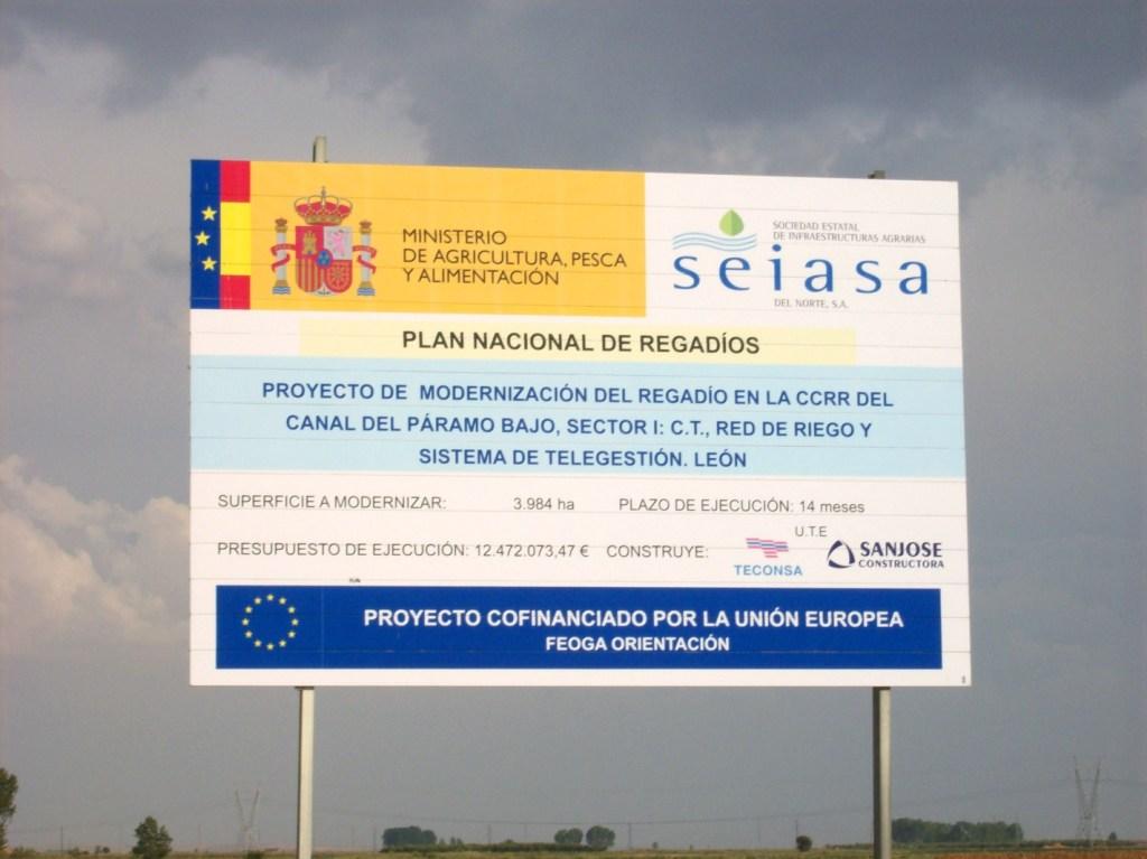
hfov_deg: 18.2
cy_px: 430
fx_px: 3577
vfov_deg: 13.7
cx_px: 574
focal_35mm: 108
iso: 80
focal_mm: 18
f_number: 8.5
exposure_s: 1/425
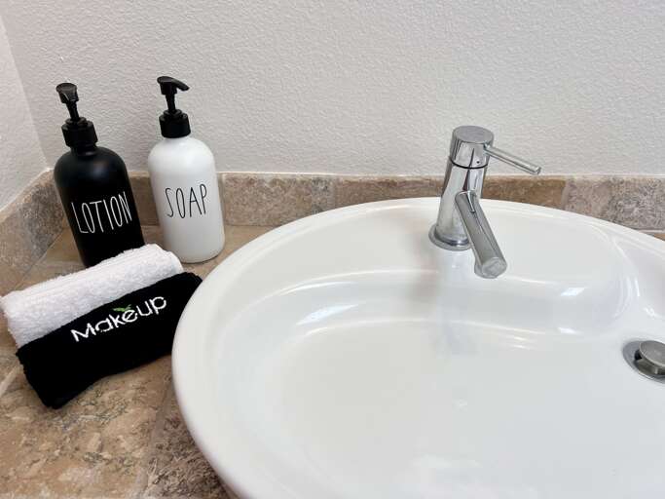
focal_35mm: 26
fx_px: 499
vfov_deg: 53.0
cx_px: 332
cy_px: 250
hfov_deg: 67.3
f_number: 1.5
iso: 40
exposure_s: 1/186
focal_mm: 5.7
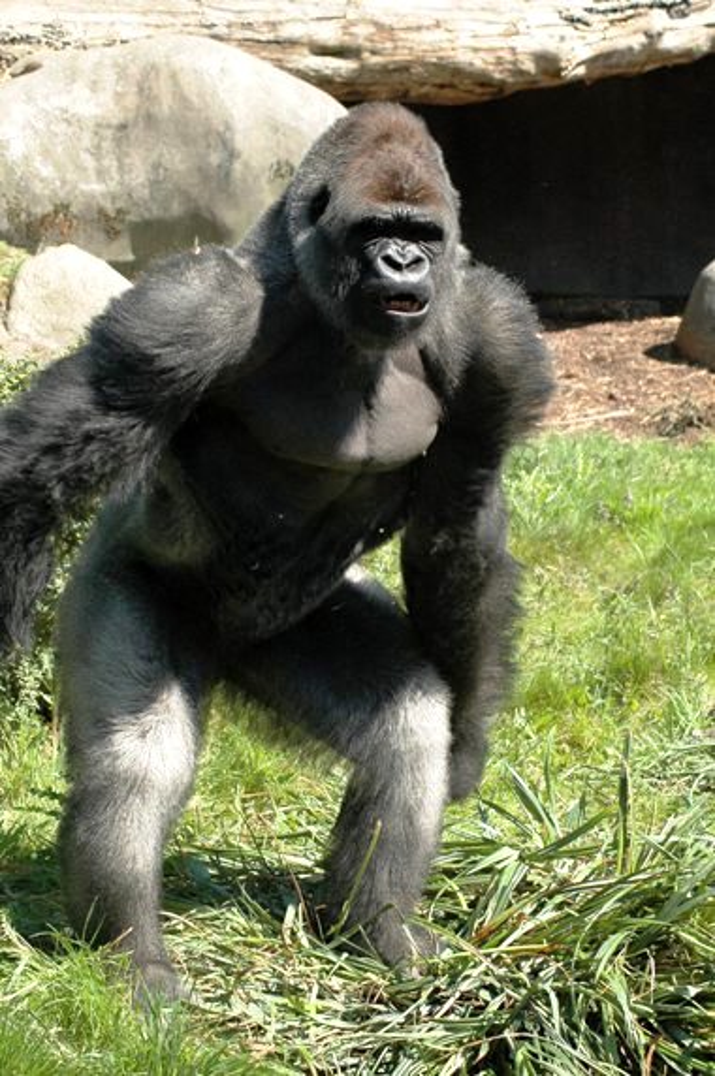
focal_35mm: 105
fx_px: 3135
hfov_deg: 13.0
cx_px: 358
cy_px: 538
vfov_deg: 19.5
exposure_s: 1/500
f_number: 6.3
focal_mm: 70
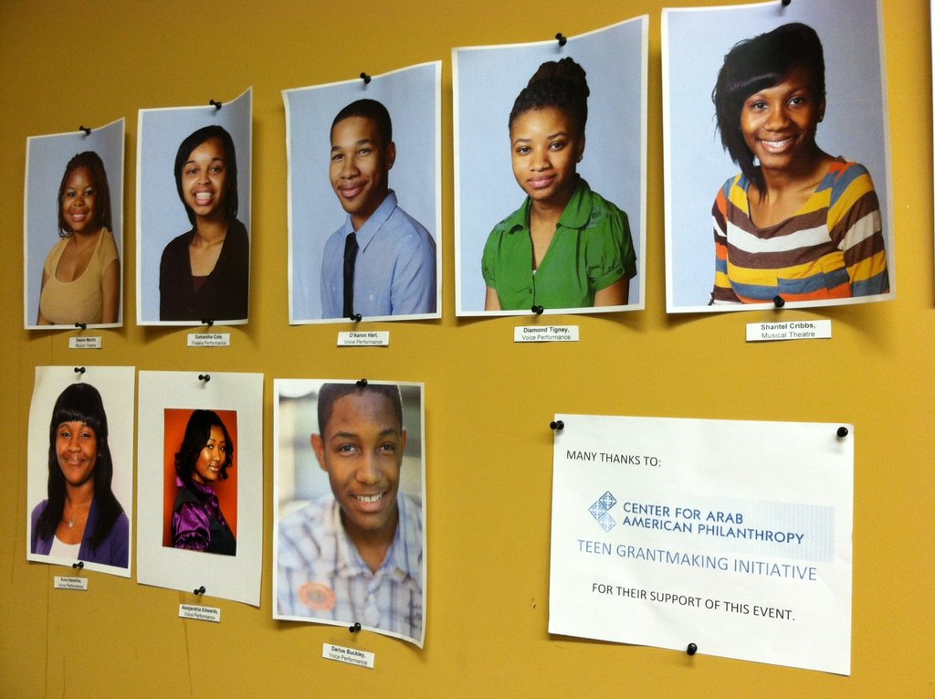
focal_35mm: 35
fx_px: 944
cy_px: 350
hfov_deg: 52.7
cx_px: 468
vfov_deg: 40.6
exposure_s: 1/15
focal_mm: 3.85
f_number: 2.8
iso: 100
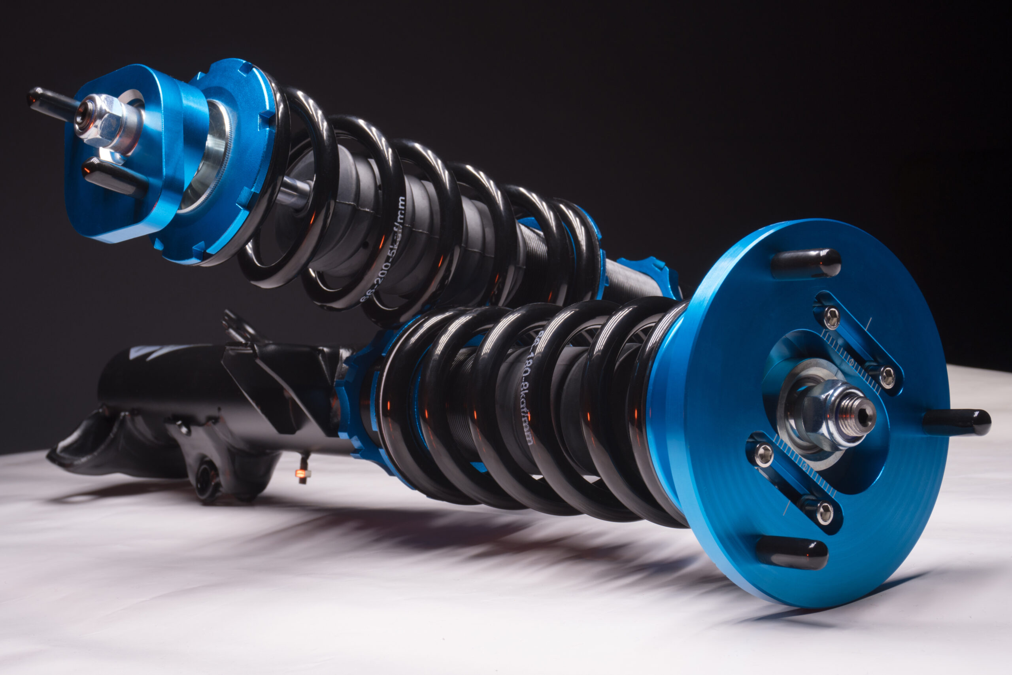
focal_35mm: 56
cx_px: 506
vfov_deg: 24.4
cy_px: 338
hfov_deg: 35.9
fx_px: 1560
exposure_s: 1
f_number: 13
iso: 100
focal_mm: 37
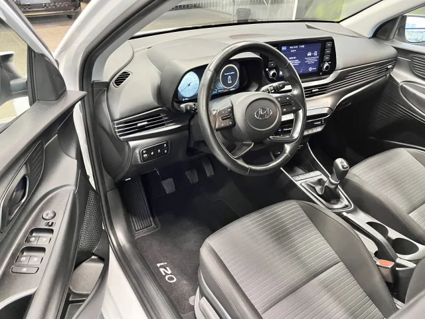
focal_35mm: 26
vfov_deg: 53.1
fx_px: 319
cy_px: 160
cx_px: 212
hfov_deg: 67.3
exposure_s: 1/36
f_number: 1.6
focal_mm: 5.1
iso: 640
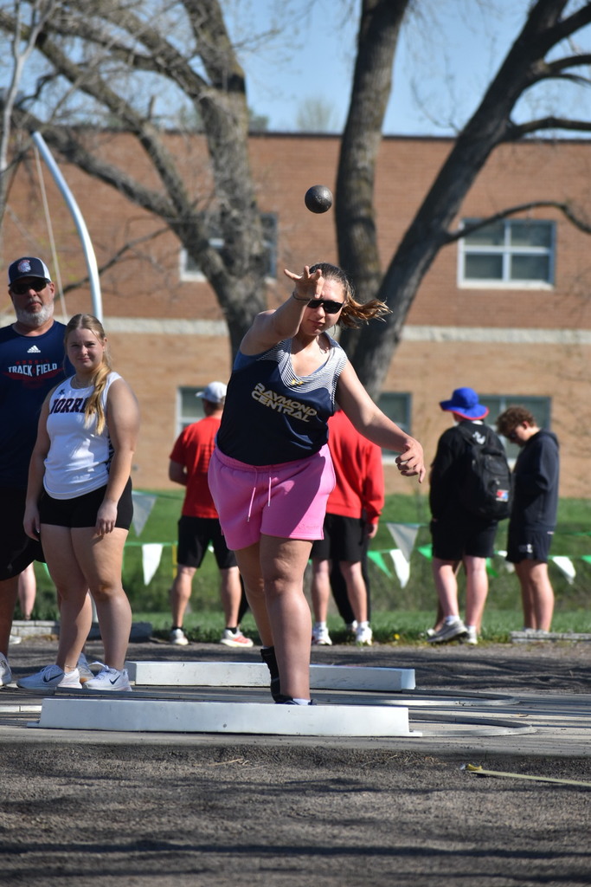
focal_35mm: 255
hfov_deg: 5.4
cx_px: 296
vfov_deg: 8.1
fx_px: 6277
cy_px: 444
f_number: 6.3
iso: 400
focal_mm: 170
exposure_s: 1/1600
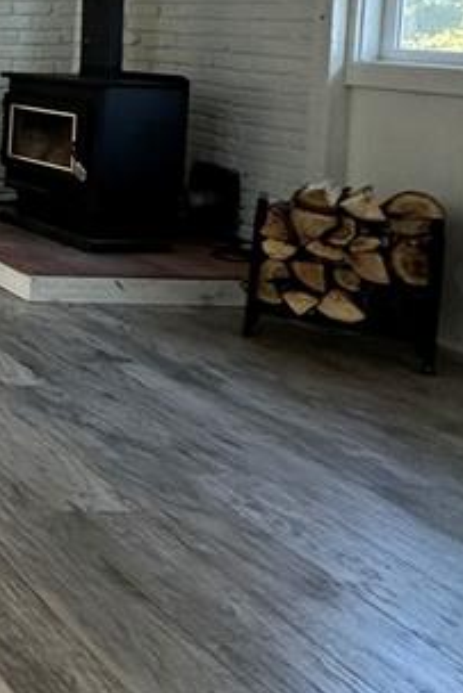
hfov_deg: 18.4
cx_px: -461
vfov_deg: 37.2
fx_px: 944
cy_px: 42
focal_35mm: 49
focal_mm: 2.22
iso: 250
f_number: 2.2
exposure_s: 1/60
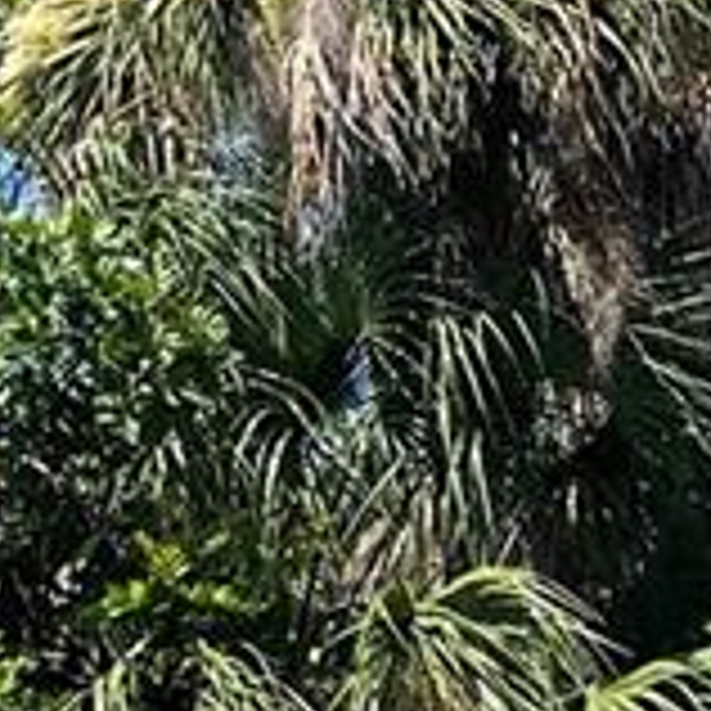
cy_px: 616
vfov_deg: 10.0
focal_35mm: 174
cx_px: 450
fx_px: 4043
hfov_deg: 10.0
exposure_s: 1/2208
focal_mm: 5.7
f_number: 1.5
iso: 50
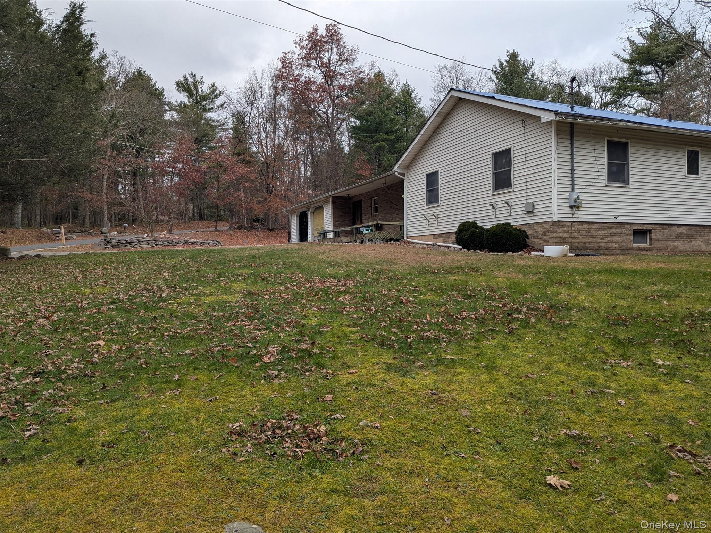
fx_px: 493
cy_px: 266
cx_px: 356
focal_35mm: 24
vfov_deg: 56.8
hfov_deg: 71.6
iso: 44
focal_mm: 6.81
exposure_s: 1/1078
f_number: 1.85
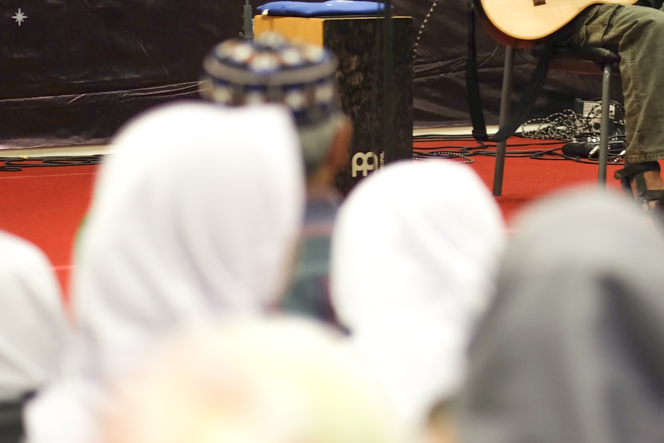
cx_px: 679
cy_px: -20
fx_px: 3615
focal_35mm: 196
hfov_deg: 10.4
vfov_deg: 7.0
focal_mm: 56
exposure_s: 1/125
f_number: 1.6
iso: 250
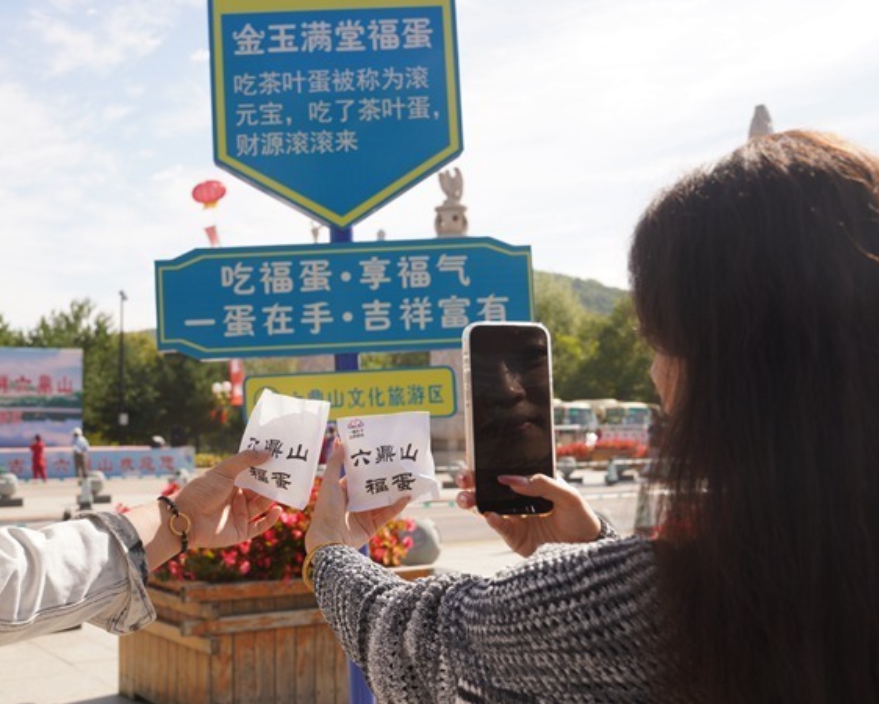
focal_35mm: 44
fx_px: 1145
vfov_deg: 34.2
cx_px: 299
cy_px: 342
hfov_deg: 41.5
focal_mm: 31
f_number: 5.6
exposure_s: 1/320
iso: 100
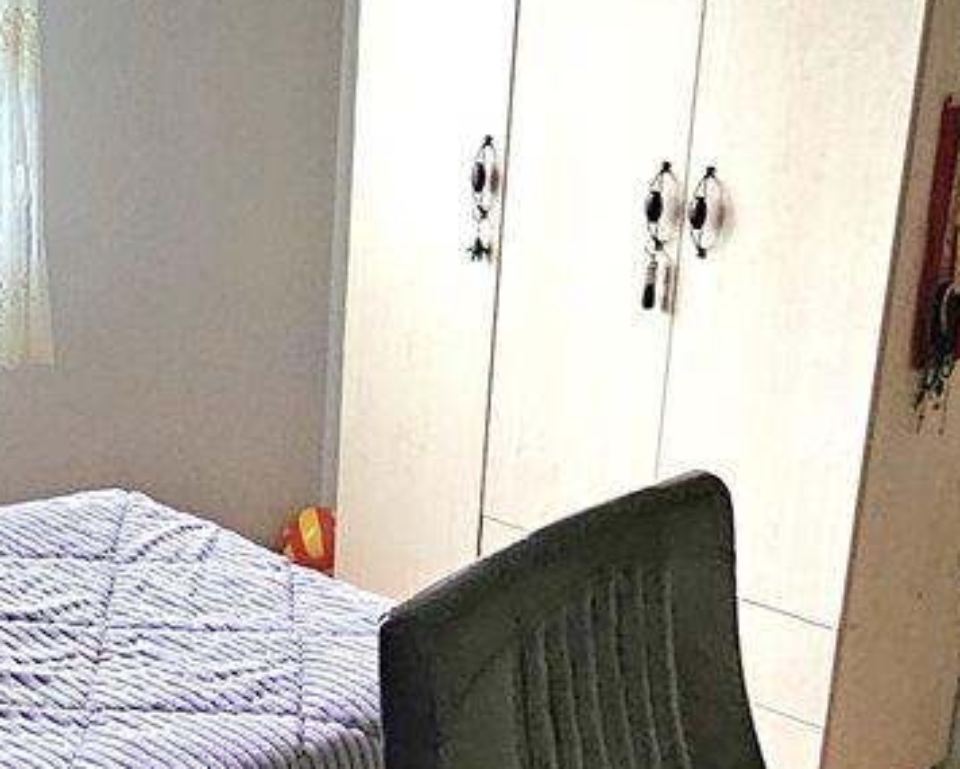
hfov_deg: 32.9
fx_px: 1620
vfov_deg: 26.4
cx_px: 372
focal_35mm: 57
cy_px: 567
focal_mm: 2.2
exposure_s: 1/25.1
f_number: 2.2
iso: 800
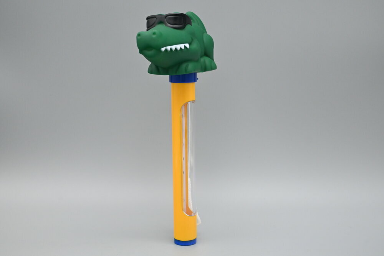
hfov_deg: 38.9
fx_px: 544
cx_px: 192
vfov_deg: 26.5
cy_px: 128
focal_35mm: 51
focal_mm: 34
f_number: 5
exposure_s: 1/125
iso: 1100
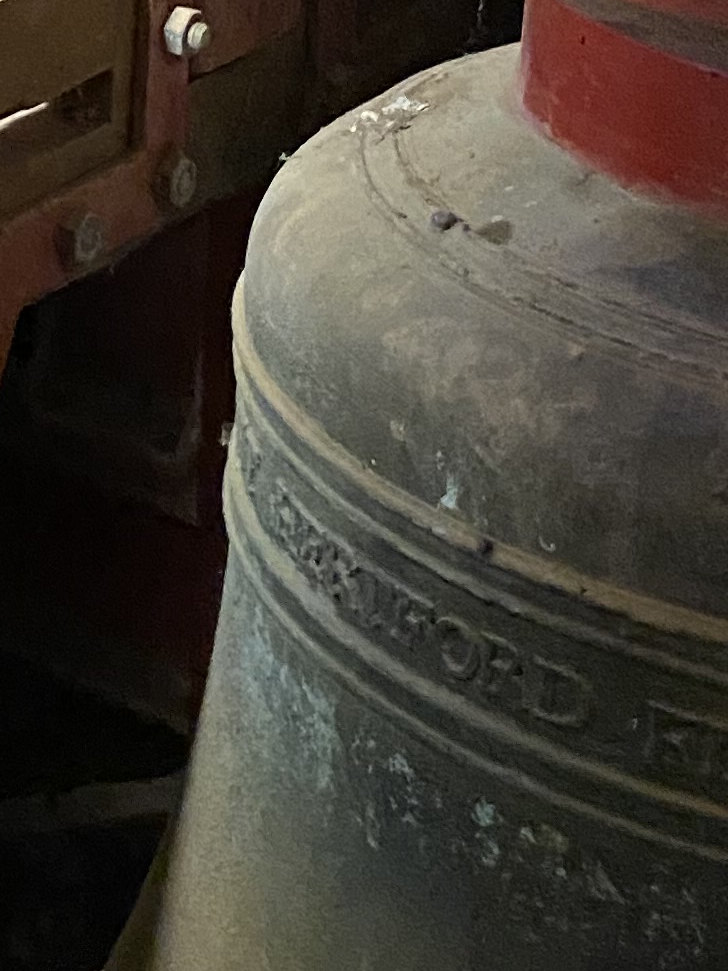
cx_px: -368
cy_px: -323
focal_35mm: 108
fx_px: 3029
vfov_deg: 17.0
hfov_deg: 13.0
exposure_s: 1/30
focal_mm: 4.25
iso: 800
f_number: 1.8
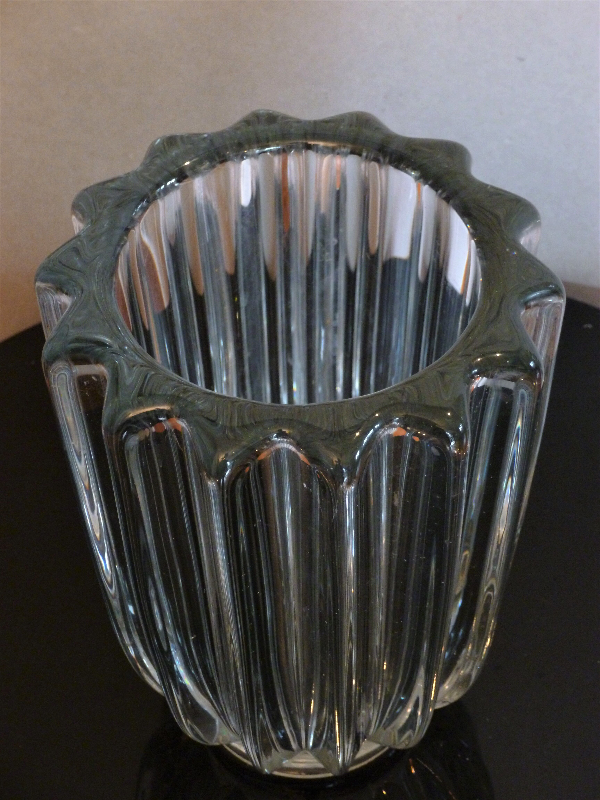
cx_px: 300
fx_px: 2311
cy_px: 400
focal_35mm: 100
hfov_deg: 14.8
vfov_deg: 19.6
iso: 400
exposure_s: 1/8
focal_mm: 17.8
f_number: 5.3
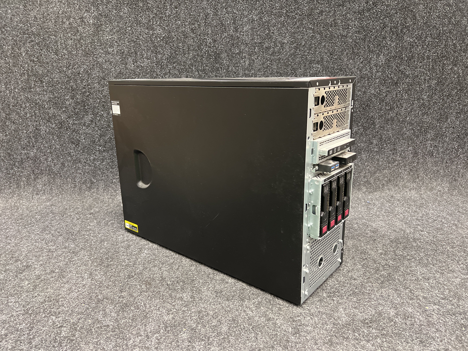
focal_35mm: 26
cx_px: 234
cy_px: 176
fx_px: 352
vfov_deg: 53.1
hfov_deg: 67.3
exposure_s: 1/59
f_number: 1.5
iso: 500
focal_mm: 5.7
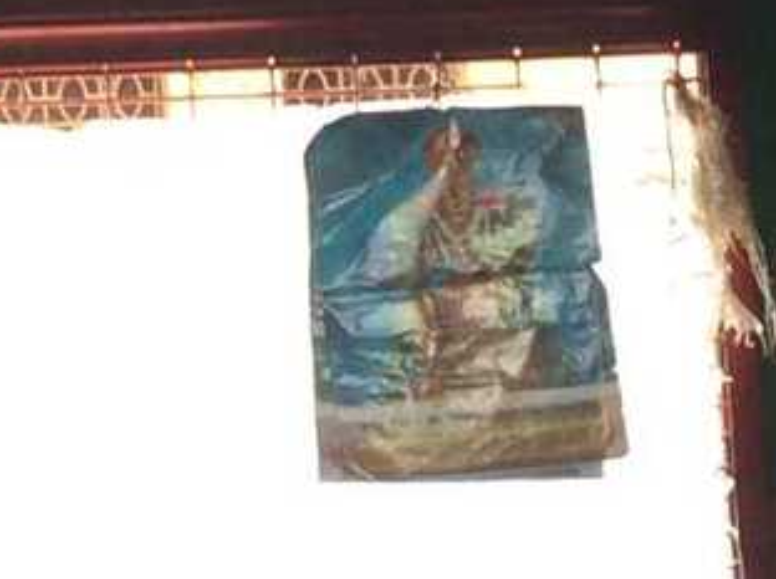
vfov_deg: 8.3
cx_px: 323
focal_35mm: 177
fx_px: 3962
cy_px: 24
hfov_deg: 11.2
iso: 40
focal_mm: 3.3
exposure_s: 1/25
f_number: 2.4
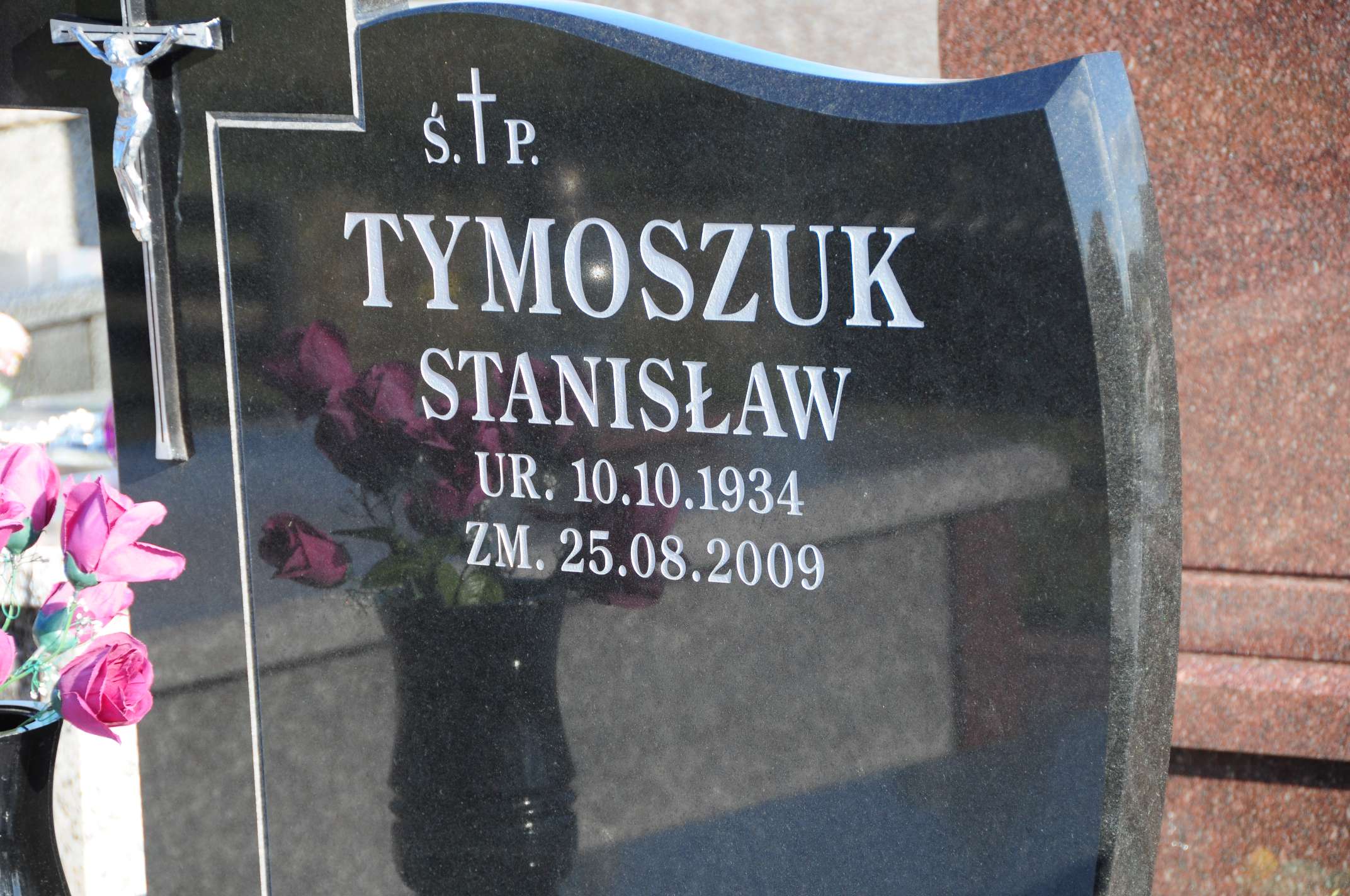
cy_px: 448
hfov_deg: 12.2
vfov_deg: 8.2
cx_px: 675
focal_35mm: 168
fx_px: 6292
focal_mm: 112
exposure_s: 1/320
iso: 320
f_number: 7.1
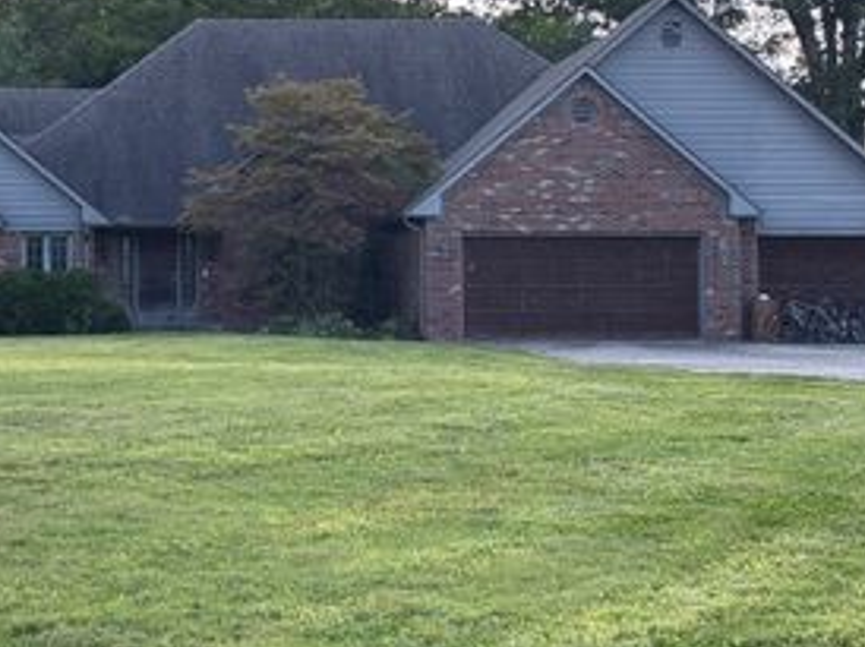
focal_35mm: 95
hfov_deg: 20.6
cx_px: 325
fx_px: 2372
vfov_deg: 15.5
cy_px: 241
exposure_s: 1/405
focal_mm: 5.96
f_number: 1.6
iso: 32
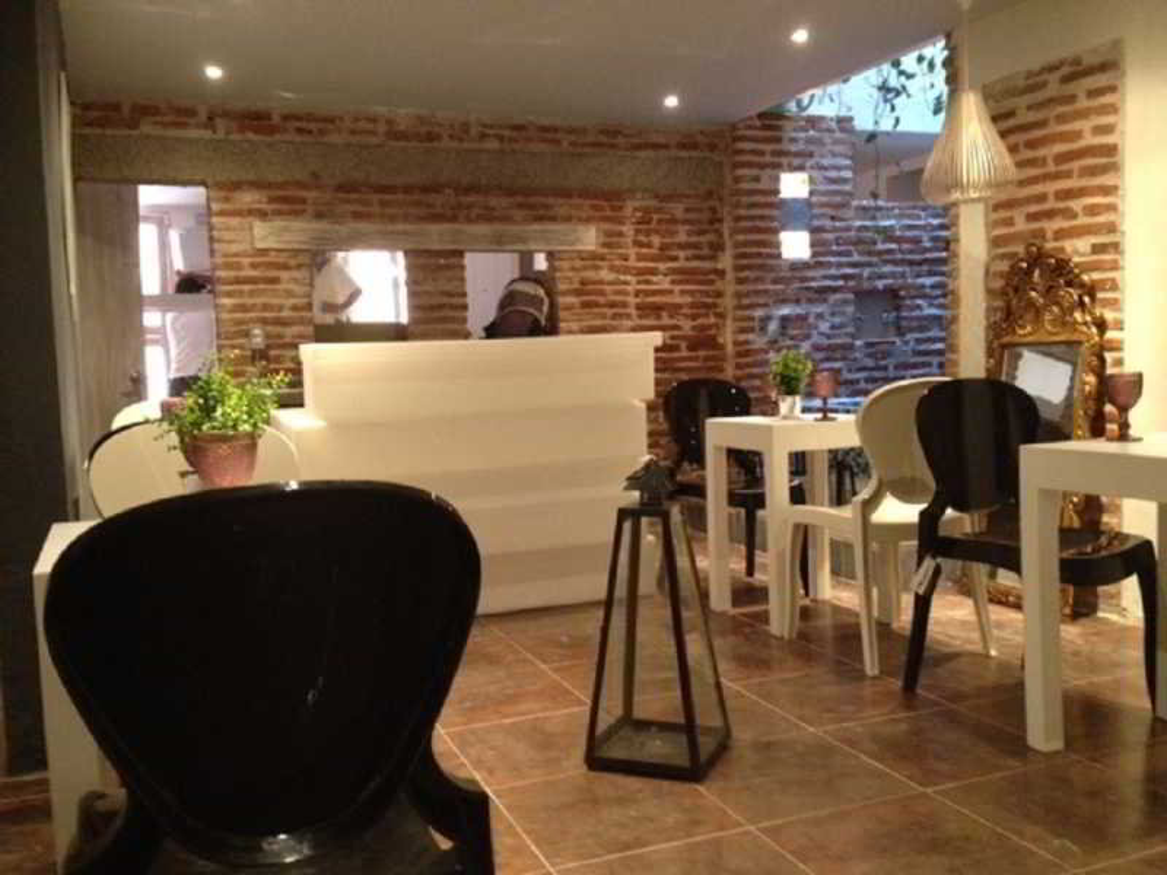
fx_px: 1180
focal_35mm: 35
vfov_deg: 40.7
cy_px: 438
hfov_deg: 52.6
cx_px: 584
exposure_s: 1/20
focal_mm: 4.28
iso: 400
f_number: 2.4
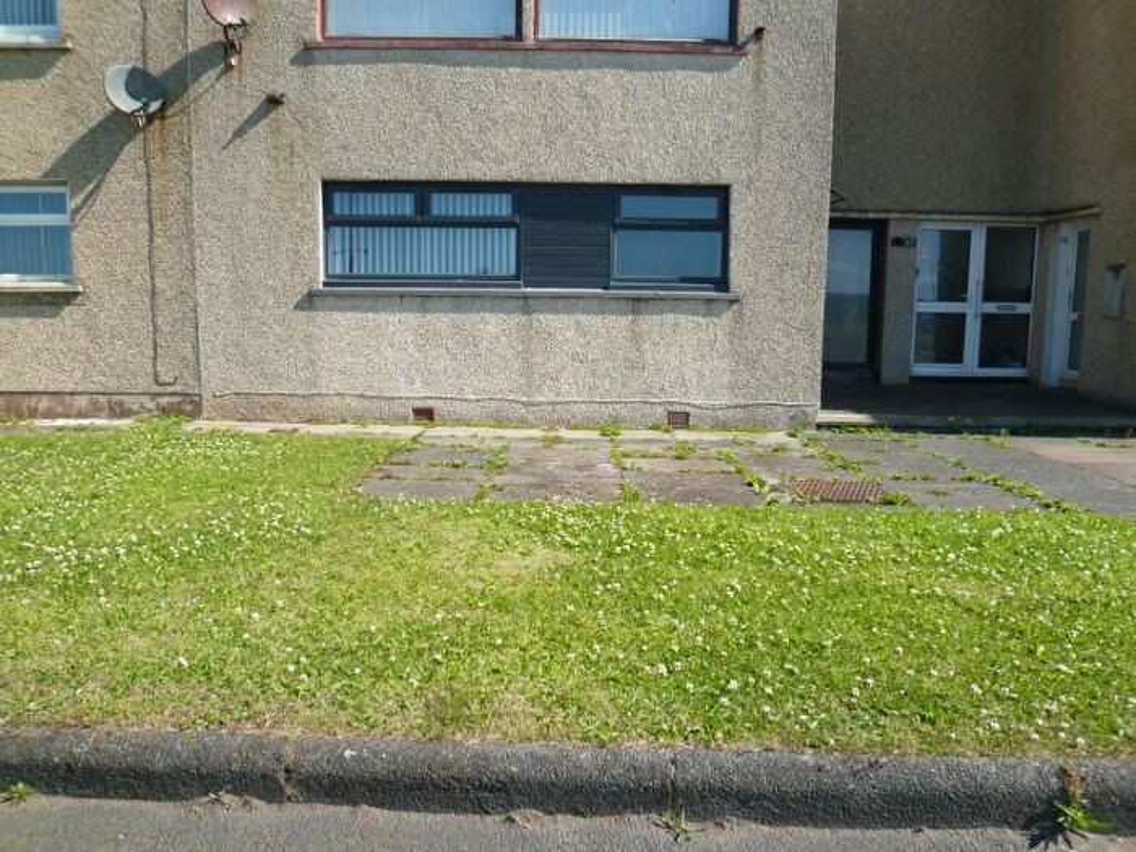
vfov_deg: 48.2
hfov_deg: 61.7
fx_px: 952
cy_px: 426
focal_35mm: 29
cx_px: 568
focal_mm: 5.1
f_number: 4
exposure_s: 1/400
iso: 80
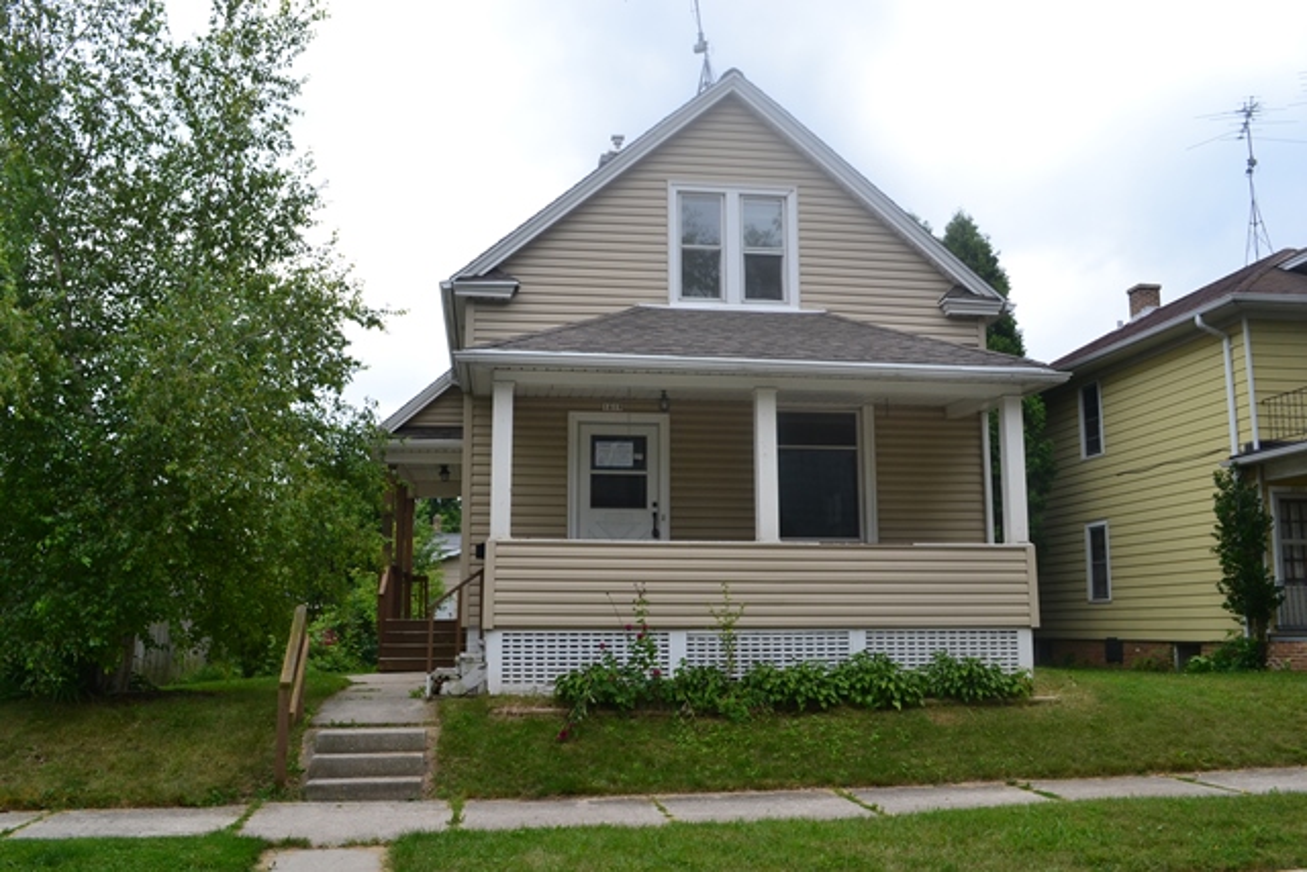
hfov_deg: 57.2
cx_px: 654
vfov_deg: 40.0
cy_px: 436
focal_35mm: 33
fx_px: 1198
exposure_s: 1/320
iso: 400
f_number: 10
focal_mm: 22
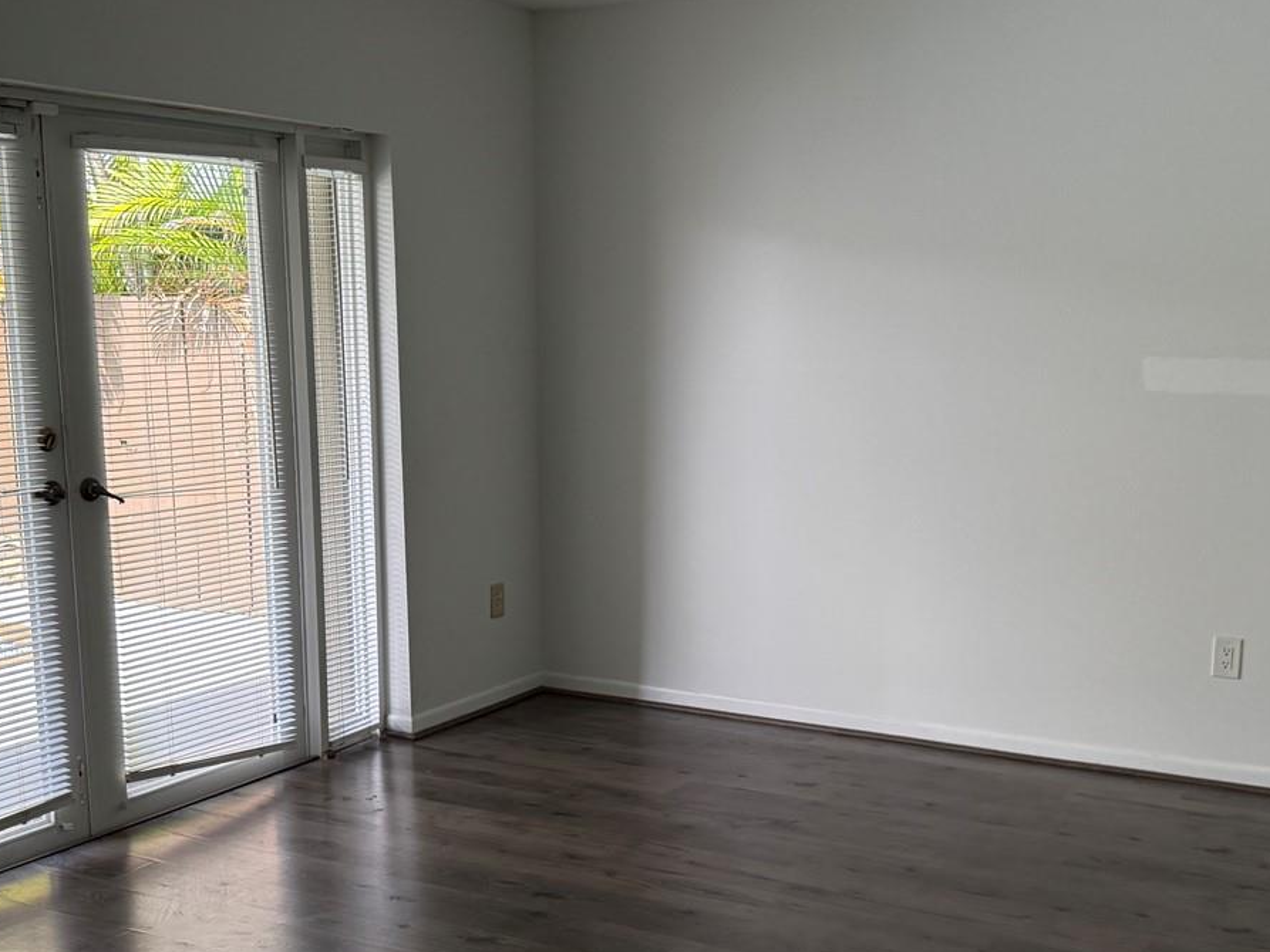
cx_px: 639
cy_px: 618
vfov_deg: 33.4
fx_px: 1578
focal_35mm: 43
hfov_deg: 43.8
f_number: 1.78
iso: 200
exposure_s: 1/228
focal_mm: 6.76
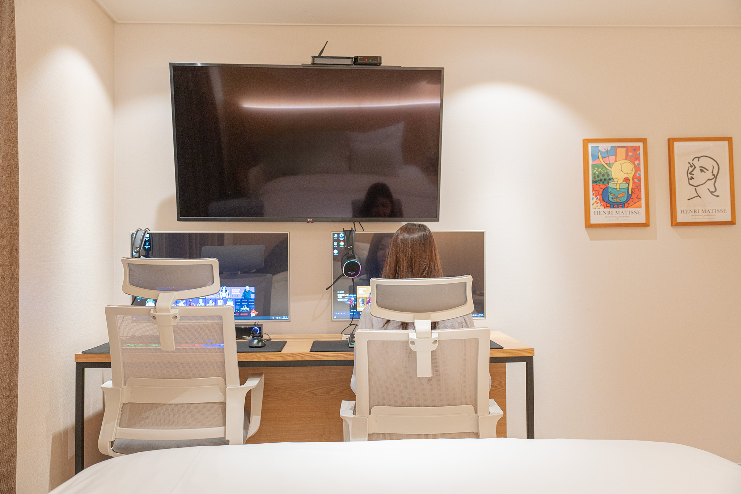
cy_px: 247
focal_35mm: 30
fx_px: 617
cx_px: 370
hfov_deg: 61.9
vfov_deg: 43.6
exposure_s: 1/80
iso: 800
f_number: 3.2
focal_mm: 30
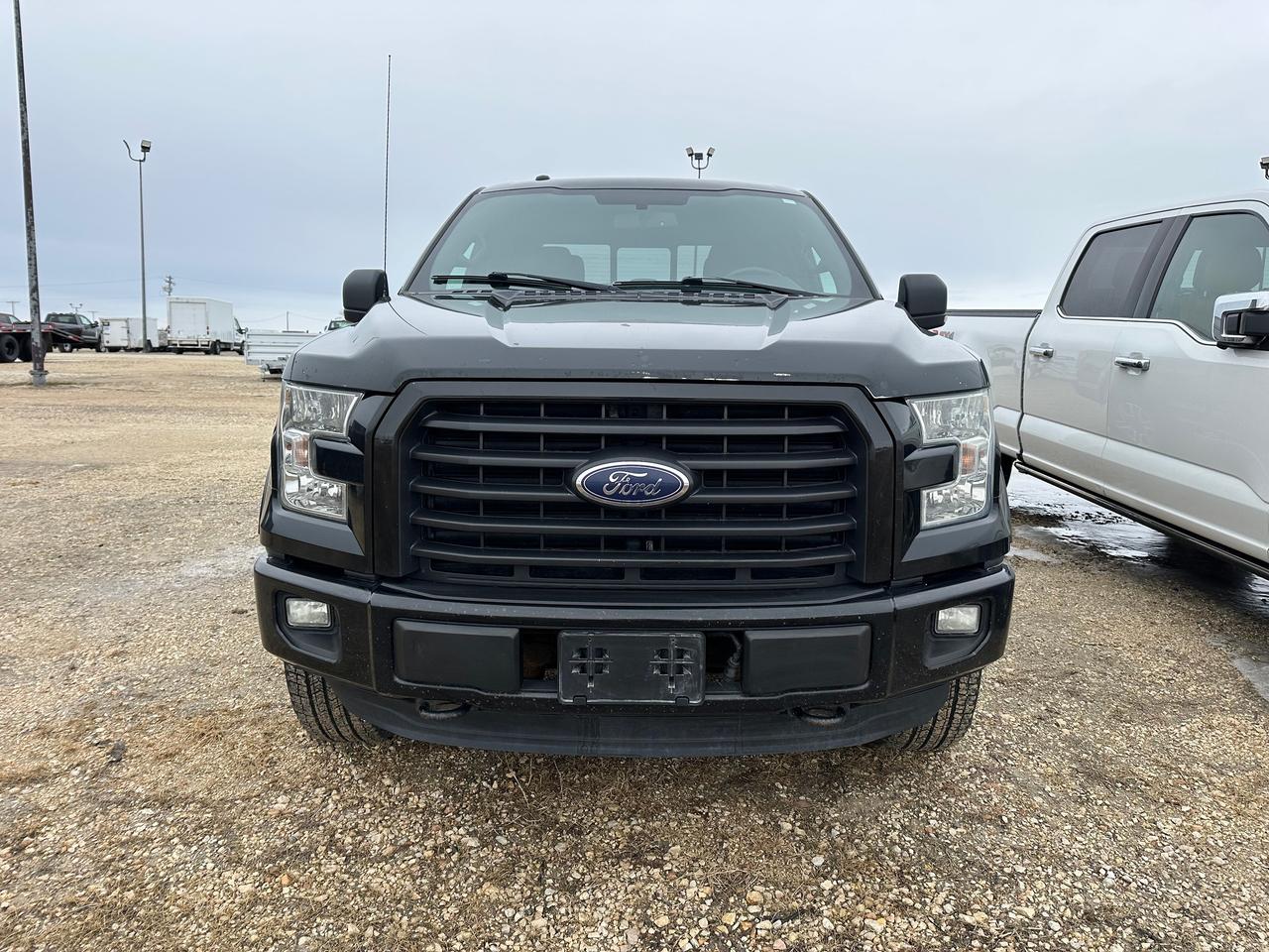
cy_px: 476
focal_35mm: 24
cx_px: 634
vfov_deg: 56.8
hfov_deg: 71.6
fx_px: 880
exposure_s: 1/1256
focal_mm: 6.86
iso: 80
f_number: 1.78
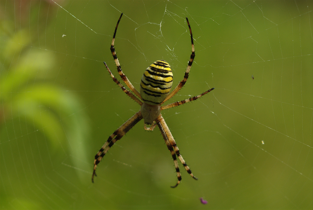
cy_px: 105
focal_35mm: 158
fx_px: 1371
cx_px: 156
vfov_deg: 8.7
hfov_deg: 13.0
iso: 250
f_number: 5.6
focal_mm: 105
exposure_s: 1/1000
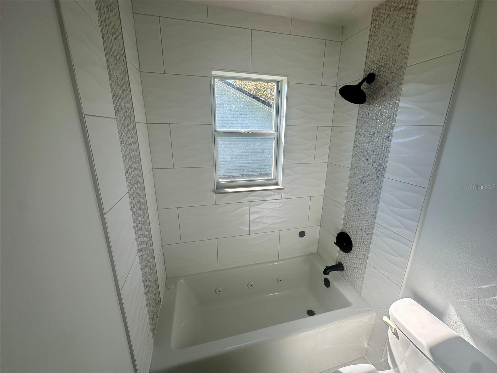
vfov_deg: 85.7
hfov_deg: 102.1
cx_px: 248
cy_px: 186
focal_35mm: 14
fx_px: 201
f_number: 2.2
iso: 40
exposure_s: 1/264
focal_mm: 2.22
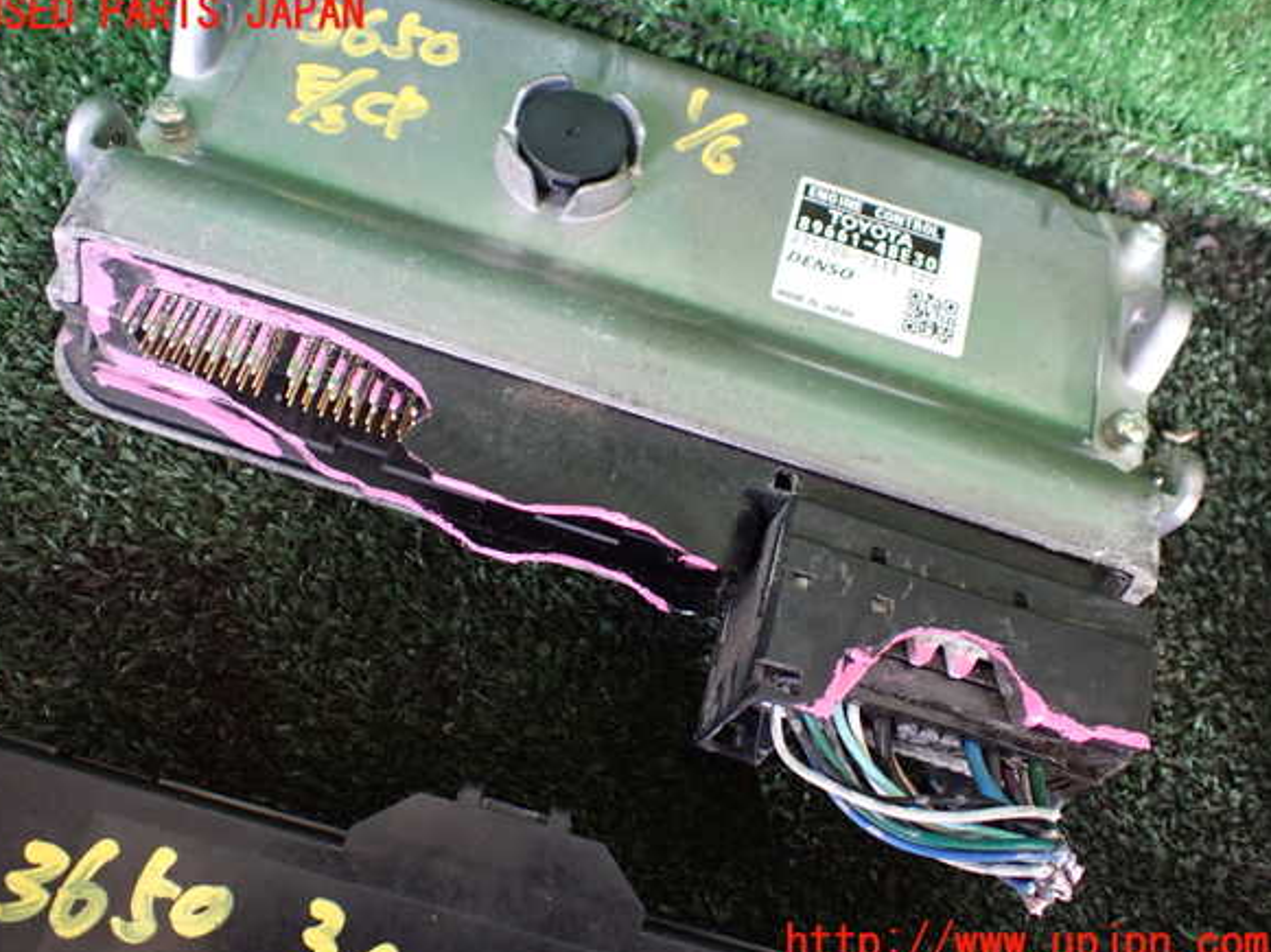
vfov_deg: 45.4
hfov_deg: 58.4
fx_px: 1138
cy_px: 479
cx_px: 623
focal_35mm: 31
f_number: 2.3
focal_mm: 5.4
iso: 800
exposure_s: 1/100
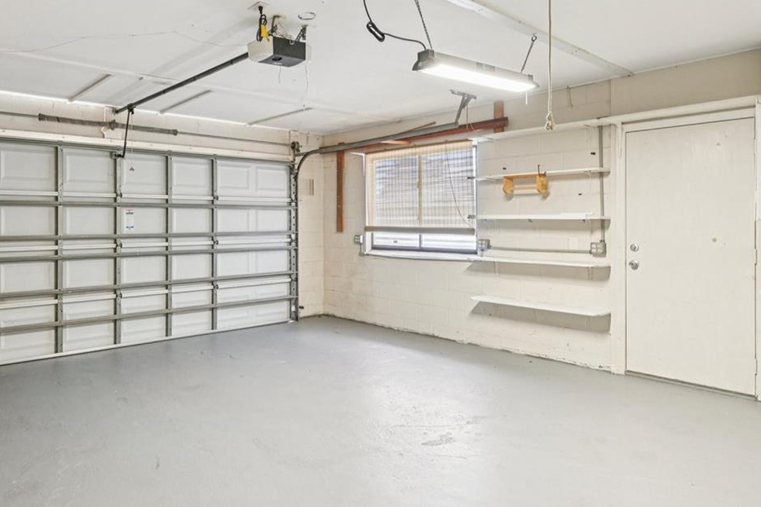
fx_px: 507
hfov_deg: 71.9
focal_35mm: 24
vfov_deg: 53.0
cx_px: 265
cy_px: 219
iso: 400
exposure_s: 1/6
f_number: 8
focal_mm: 14
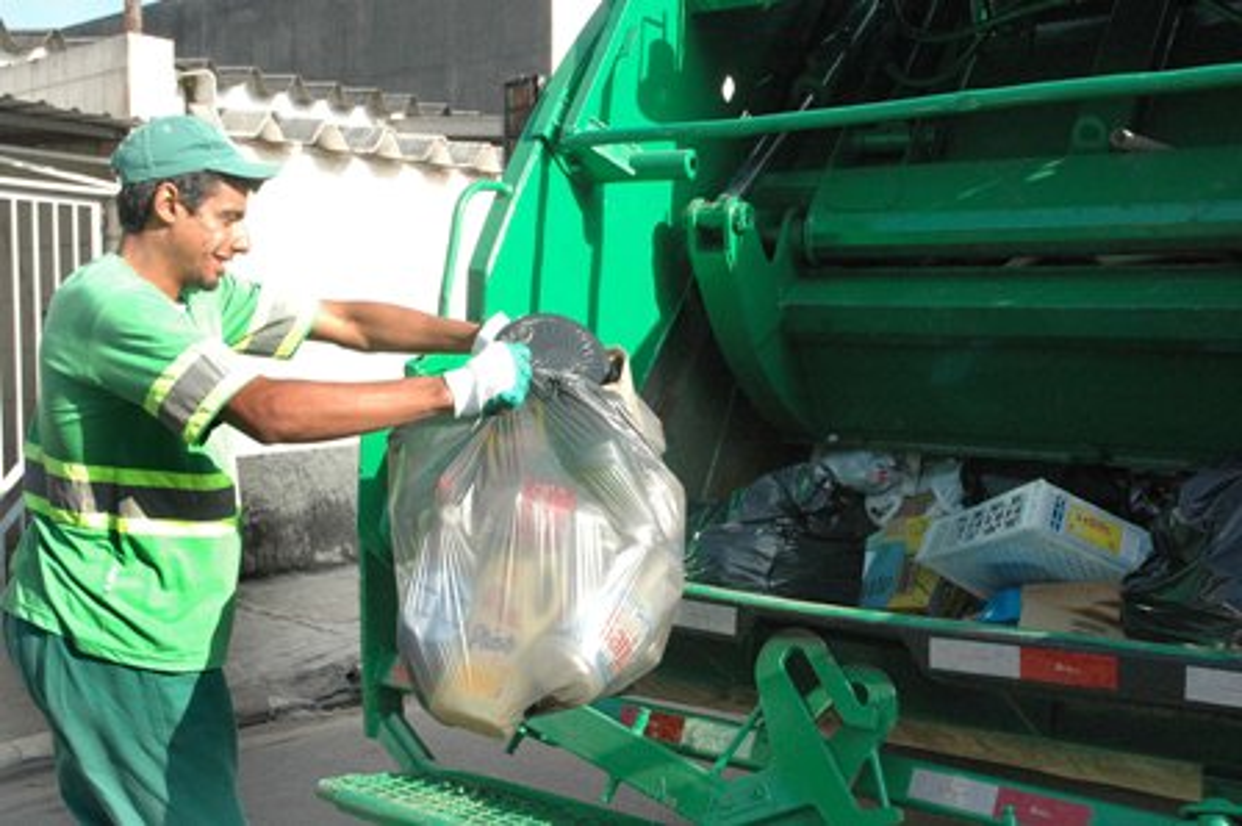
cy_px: 413
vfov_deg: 33.0
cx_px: 621
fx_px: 1396
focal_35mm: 40
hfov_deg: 48.0
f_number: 8
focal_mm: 27
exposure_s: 1/640
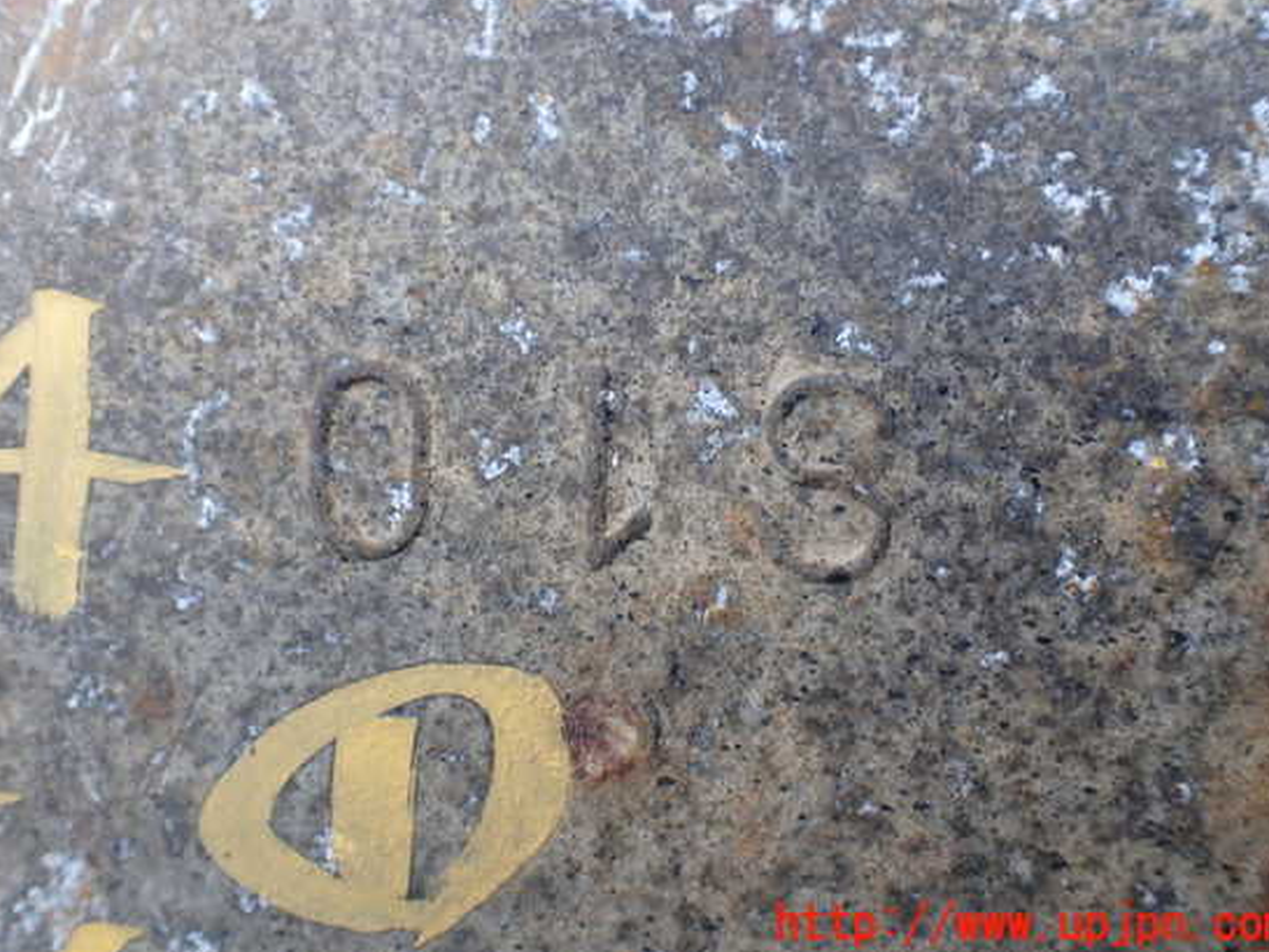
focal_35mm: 33
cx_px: 603
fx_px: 1210
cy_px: 431
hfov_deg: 55.3
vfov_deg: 42.9
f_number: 2.3
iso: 100
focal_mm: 5.4
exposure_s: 1/125
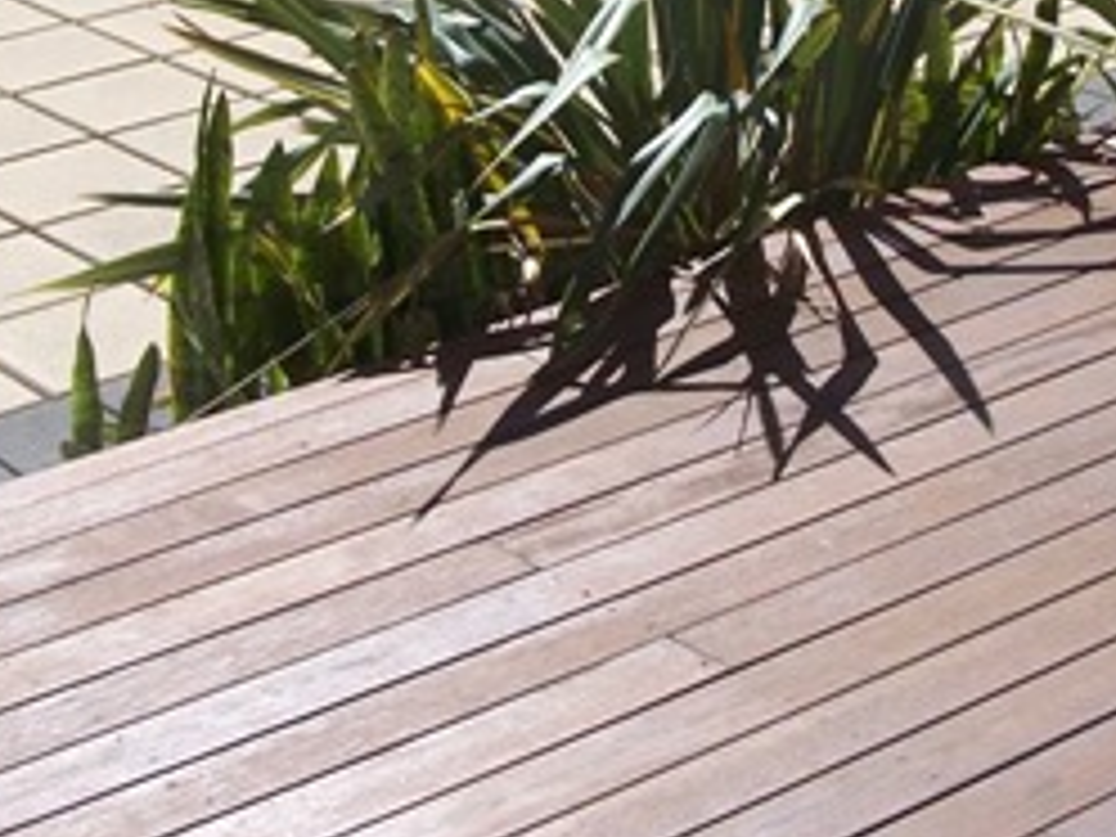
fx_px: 3159
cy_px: 153
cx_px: 724
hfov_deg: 20.0
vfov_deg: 15.0
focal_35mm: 98
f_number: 4
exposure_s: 1/750
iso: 80
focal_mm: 6.3
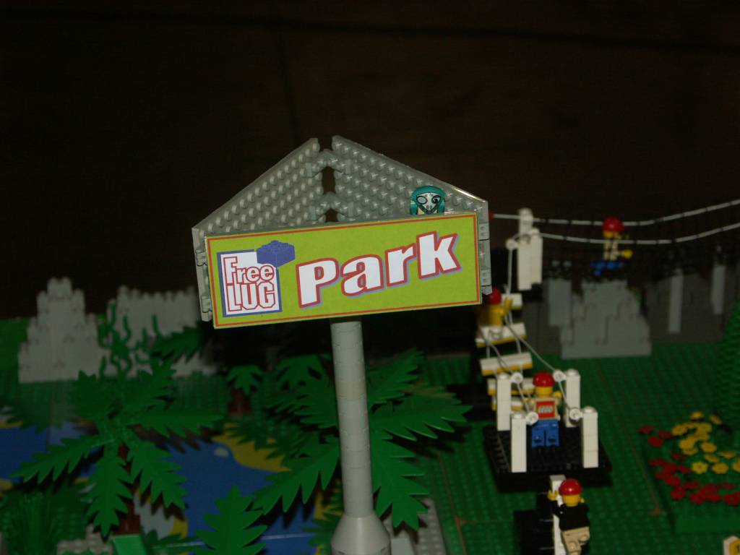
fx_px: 2159
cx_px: 370
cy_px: 278
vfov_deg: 14.6
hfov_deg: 19.4
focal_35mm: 101
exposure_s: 1/100
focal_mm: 25.88
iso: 200
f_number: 3.5
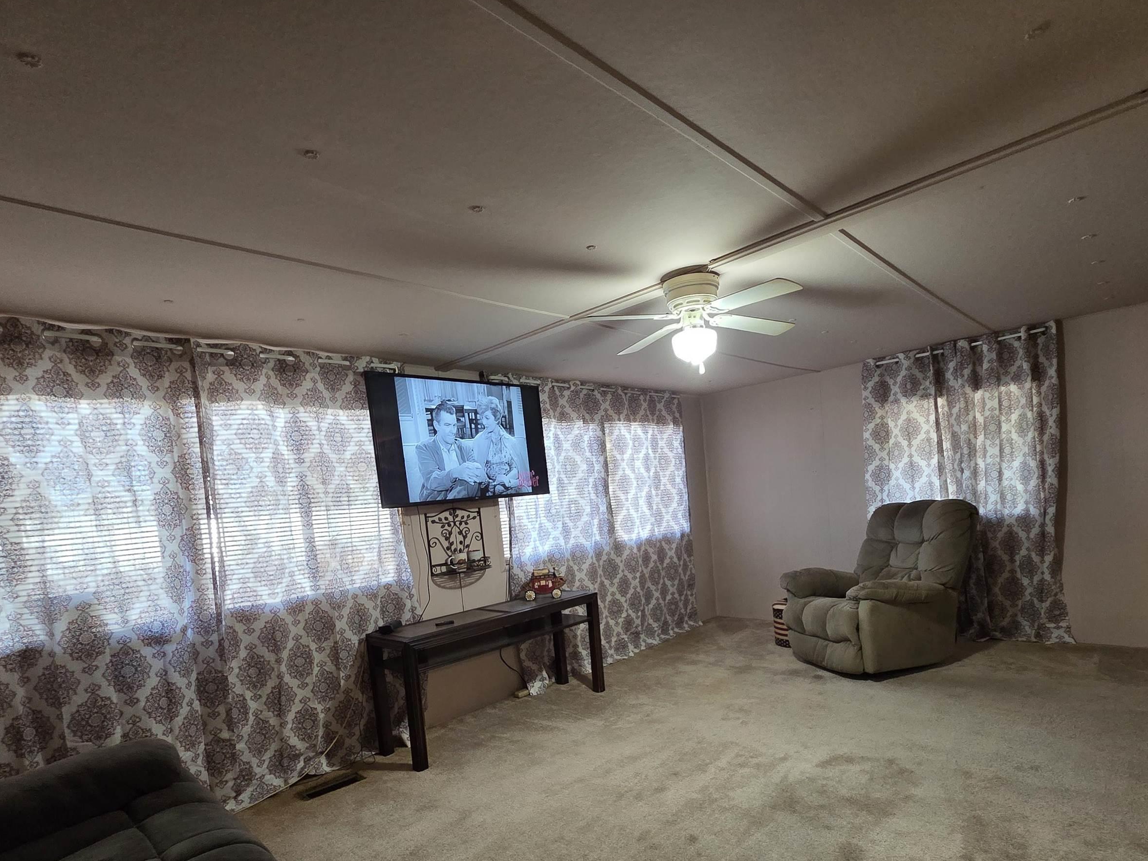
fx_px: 564
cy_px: 541
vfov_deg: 73.4
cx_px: 585
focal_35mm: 17
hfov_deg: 91.0
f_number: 2.2
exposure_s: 1/60
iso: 500
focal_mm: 2.2
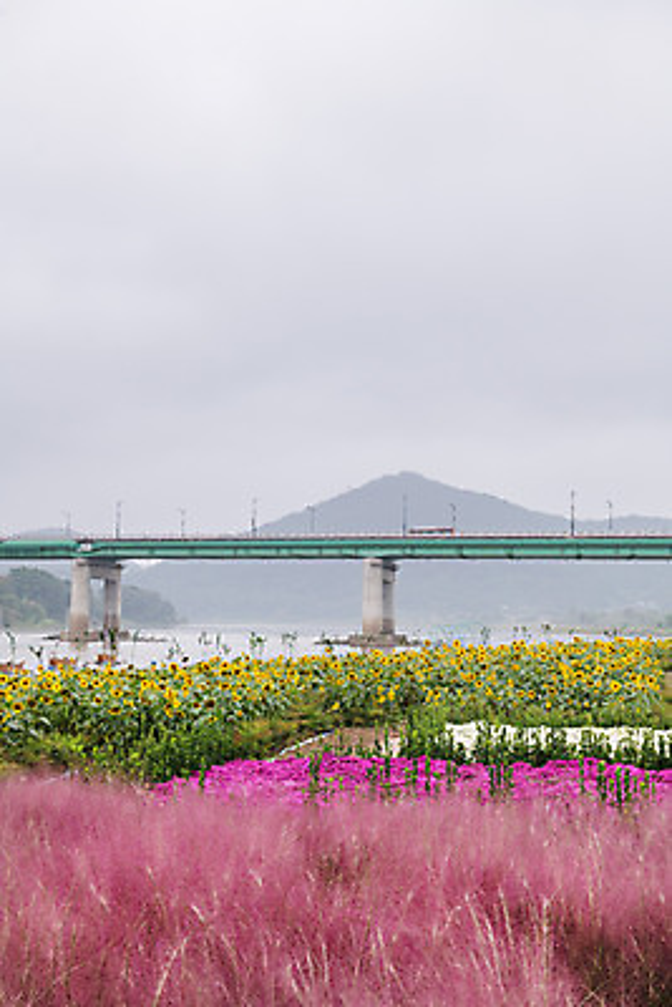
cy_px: 504
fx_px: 1343
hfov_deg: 28.1
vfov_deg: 41.1
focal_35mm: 48
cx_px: 336
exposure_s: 1/1250
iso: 100
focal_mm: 48
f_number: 7.1
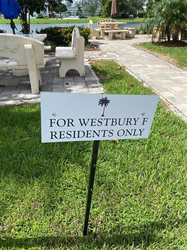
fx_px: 187
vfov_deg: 67.3
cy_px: 125
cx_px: 94
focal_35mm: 26
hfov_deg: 53.1
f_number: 1.8
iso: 32
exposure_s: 1/2513
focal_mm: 4.25
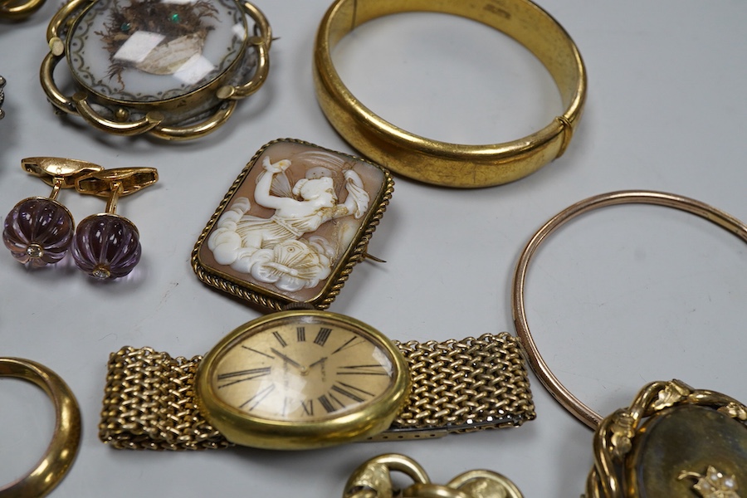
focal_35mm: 45
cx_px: 374
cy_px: 249
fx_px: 934
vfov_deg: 29.9
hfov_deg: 43.6
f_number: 13
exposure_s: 1/125
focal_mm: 30
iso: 1000
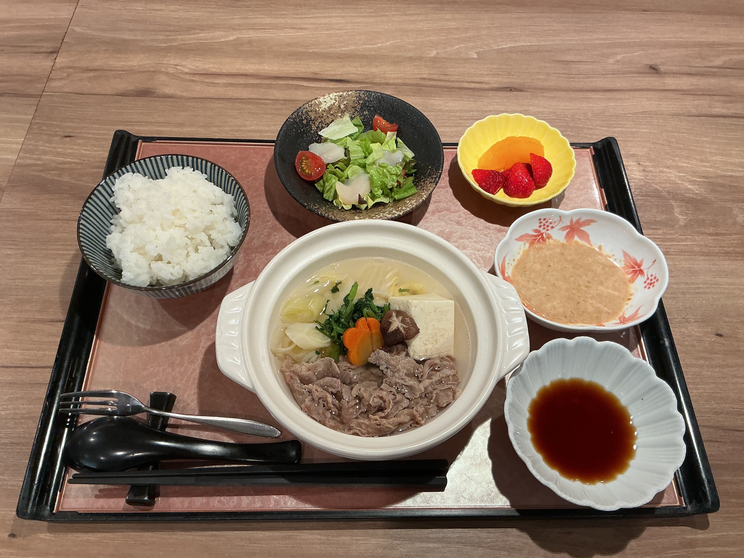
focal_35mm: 29
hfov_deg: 61.7
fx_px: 623
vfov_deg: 48.2
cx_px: 372
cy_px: 279
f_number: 1.8
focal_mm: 3
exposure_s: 1/60
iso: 64
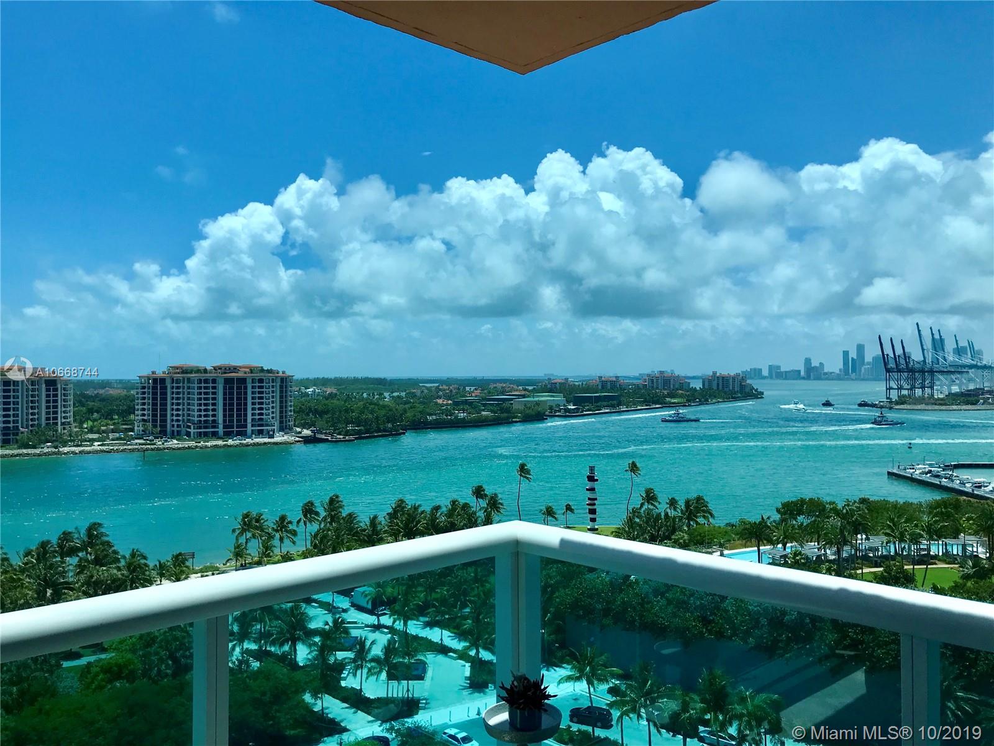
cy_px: 373
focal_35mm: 28
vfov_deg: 49.7
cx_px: 497
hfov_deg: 63.4
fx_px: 804
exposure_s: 1/3690
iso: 20
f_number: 1.8
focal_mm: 3.99
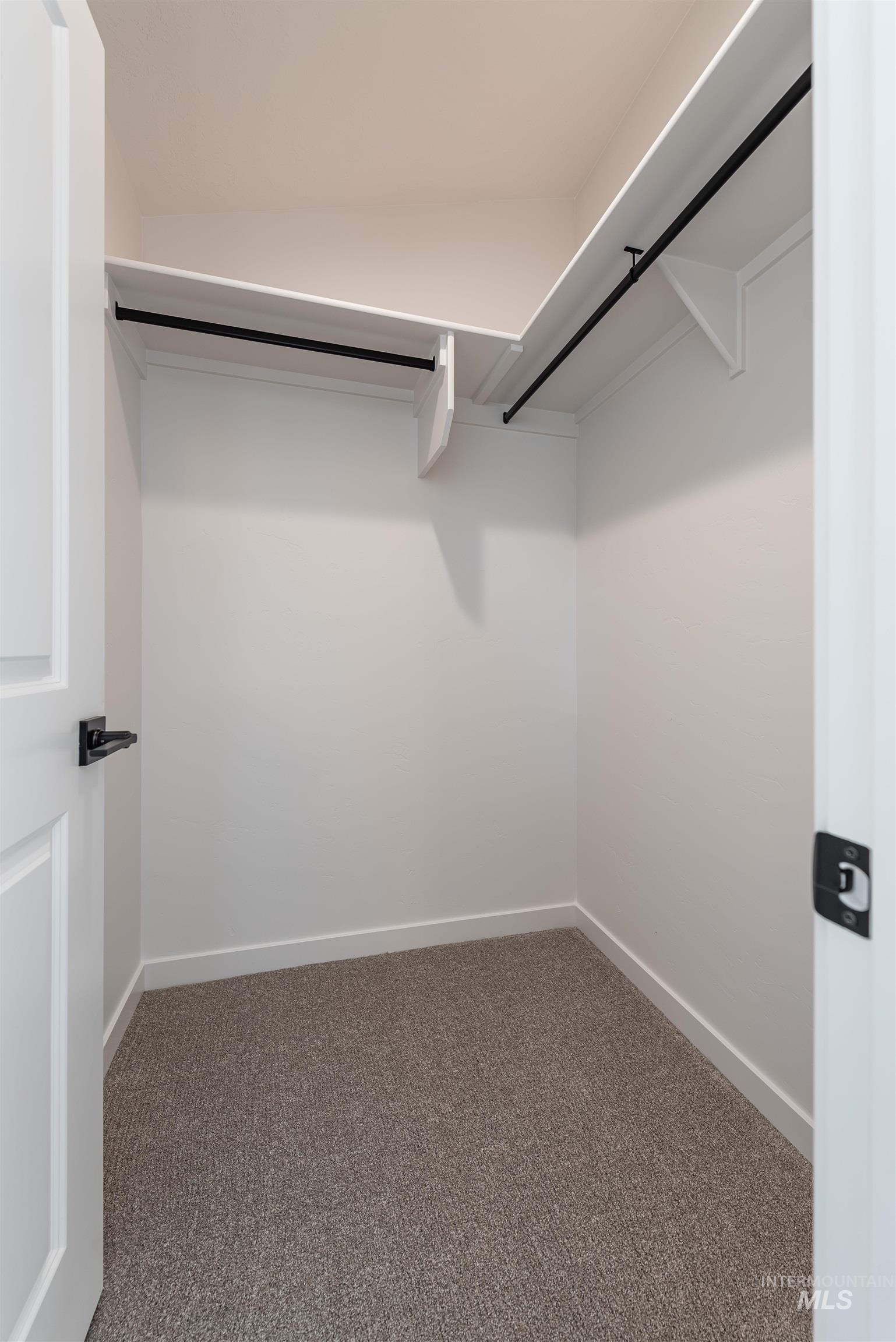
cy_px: 671
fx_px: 522
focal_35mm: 14
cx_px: 448
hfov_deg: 81.3
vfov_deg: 104.2
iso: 100
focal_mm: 14
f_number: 4.5
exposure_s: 1/10
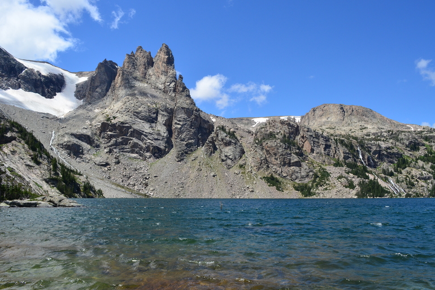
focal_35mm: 28
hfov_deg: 65.5
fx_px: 338
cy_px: 144
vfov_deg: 46.4
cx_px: 215
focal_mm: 18
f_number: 11
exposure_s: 1/400
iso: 320
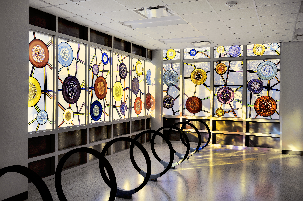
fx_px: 294
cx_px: 152
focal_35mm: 35
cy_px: 100
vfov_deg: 37.8
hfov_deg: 54.5
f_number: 11
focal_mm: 35
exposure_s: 1/100
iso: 320
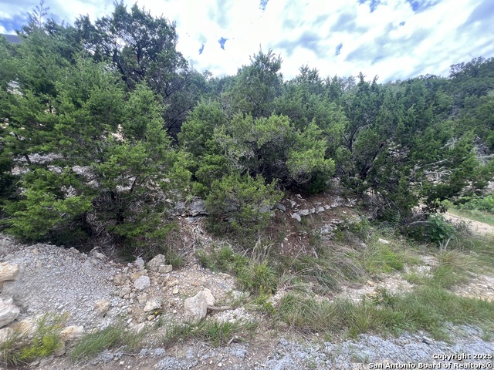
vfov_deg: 89.9
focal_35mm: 13
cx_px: 247
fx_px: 186
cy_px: 185
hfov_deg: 106.2
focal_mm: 1.57
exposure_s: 1/281
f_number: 1.8
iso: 32
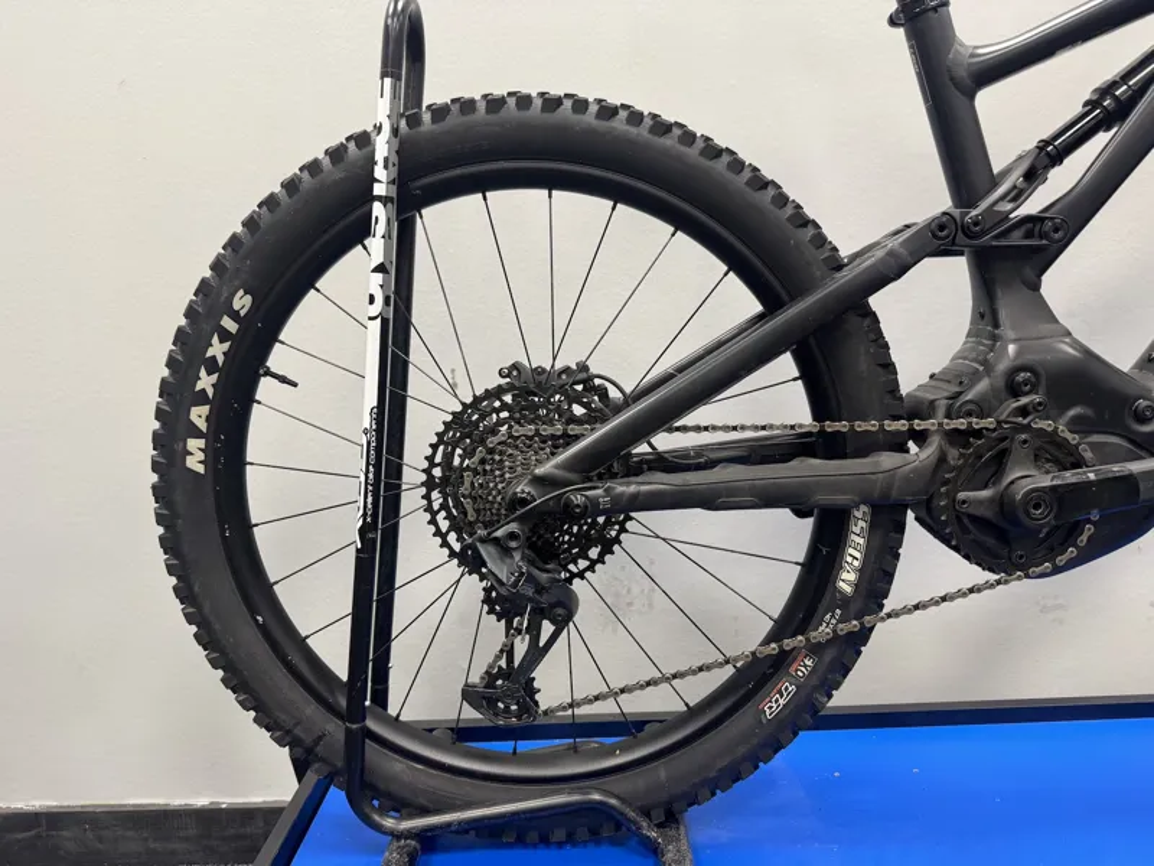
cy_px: 433
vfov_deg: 56.8
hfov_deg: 71.6
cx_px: 577
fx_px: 800
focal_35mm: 24
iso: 200
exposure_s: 1/100
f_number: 1.78
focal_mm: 6.76
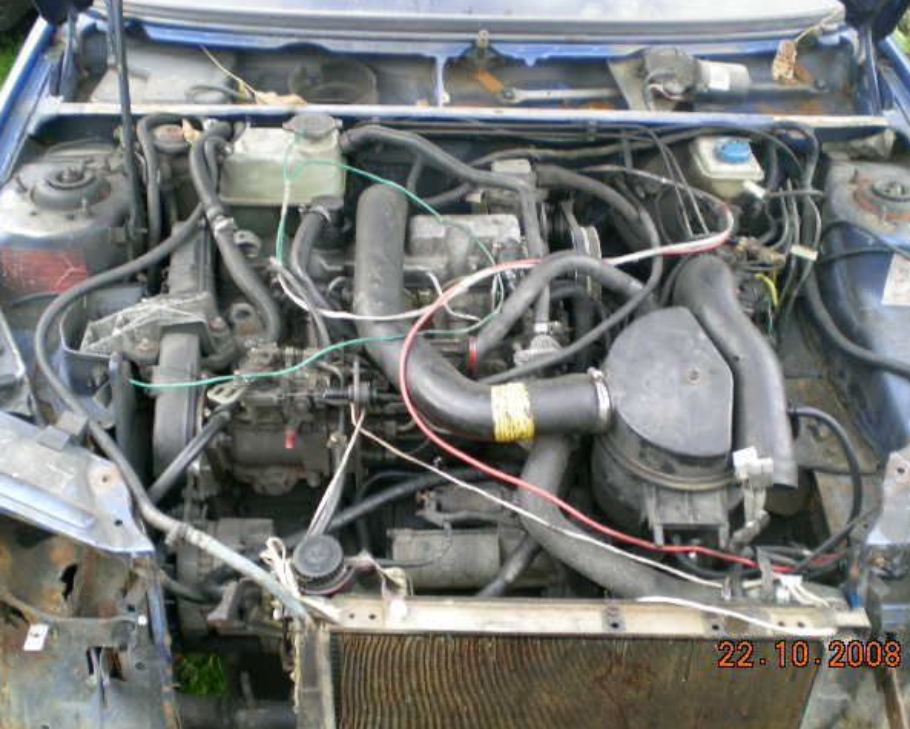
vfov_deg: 37.4
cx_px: 454
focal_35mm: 40
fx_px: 1078
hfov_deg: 45.8
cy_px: 362
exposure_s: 1/47
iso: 200
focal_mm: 6.3
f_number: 3.1
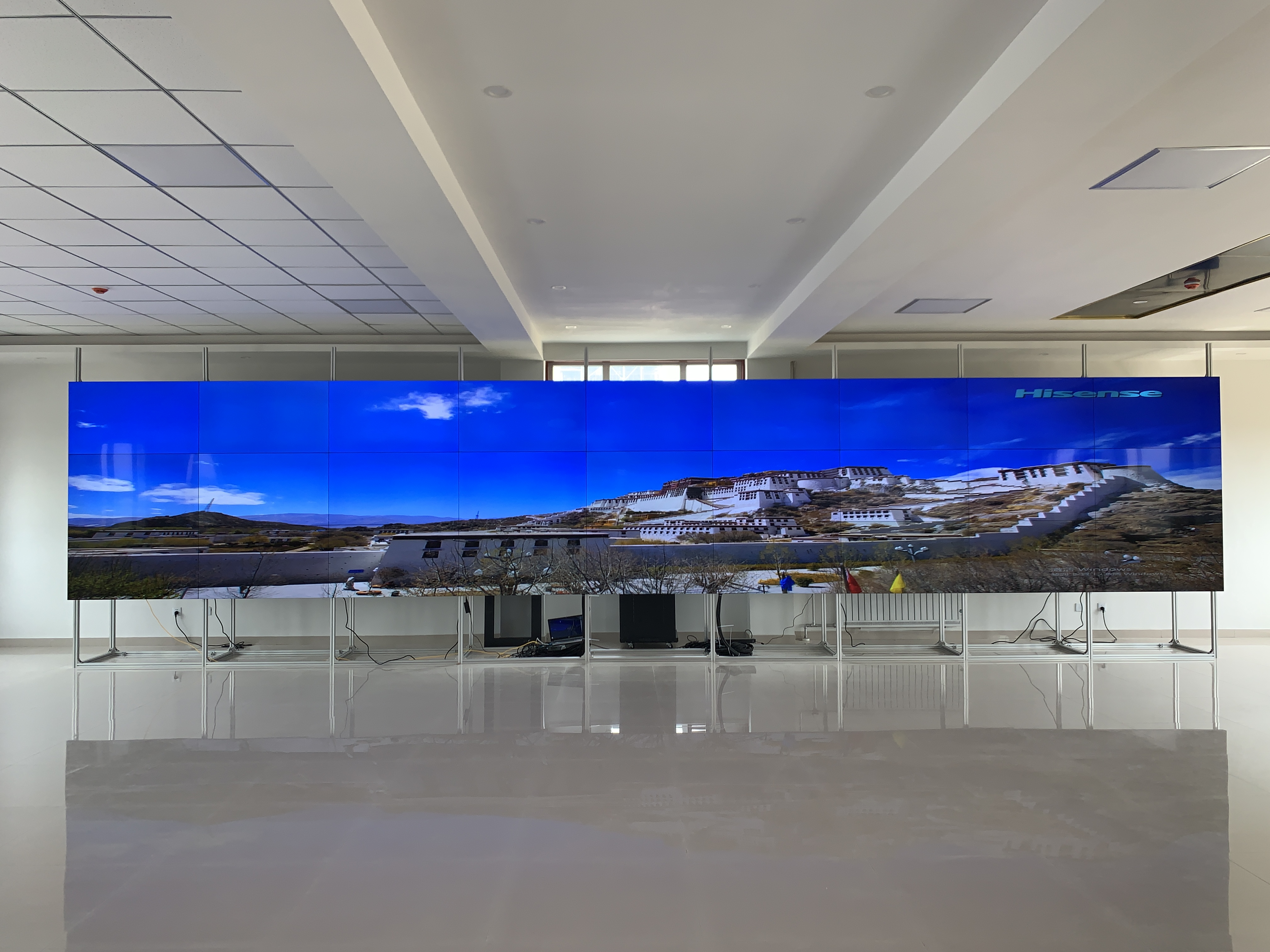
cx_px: 635
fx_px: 954
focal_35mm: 26
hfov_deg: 67.3
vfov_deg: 53.1
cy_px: 476
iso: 40
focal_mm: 4.25
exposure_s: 1/122
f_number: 1.8
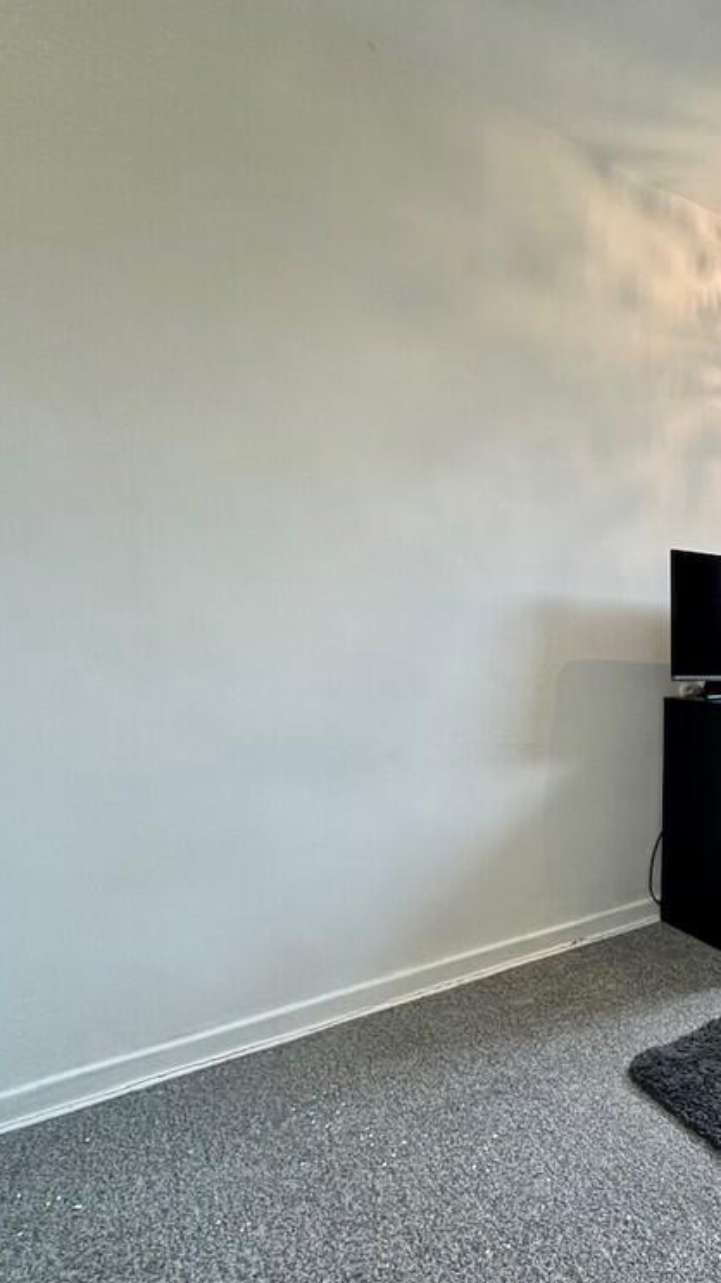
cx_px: 671
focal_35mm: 21
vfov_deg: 83.9
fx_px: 714
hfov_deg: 47.2
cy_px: 633
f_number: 2.2
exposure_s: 1/100
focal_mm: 2.22
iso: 250
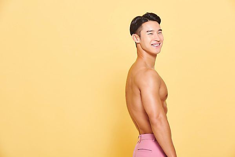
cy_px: 78
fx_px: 947
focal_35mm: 145
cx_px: 118
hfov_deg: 14.1
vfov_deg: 9.5
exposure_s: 1/125
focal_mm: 145
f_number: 11
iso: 100
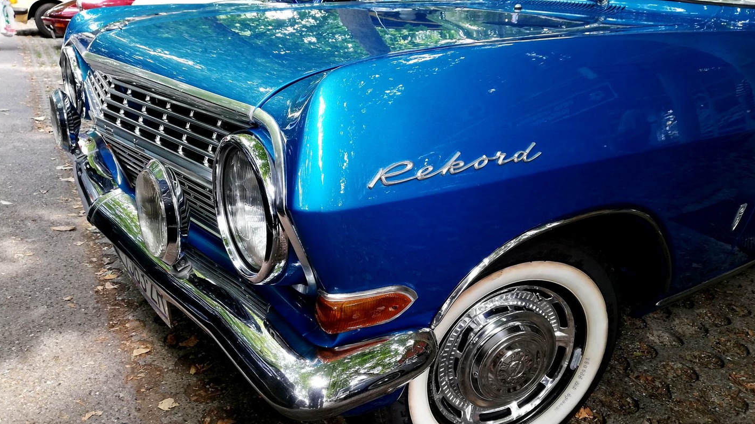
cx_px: 379
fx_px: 601
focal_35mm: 30
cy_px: 231
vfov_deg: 38.9
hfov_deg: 64.3
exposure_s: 1/50
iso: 100
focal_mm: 3.81
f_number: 2.2
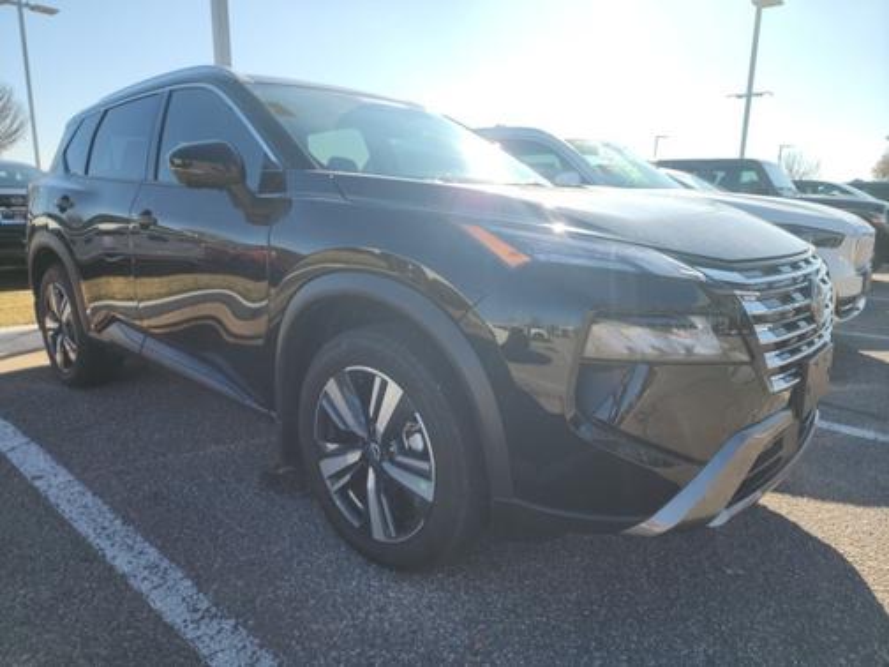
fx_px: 591
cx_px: 444
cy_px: 334
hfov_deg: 73.9
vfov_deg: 58.9
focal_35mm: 23
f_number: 1.8
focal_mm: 6.4
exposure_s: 1/638
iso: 50
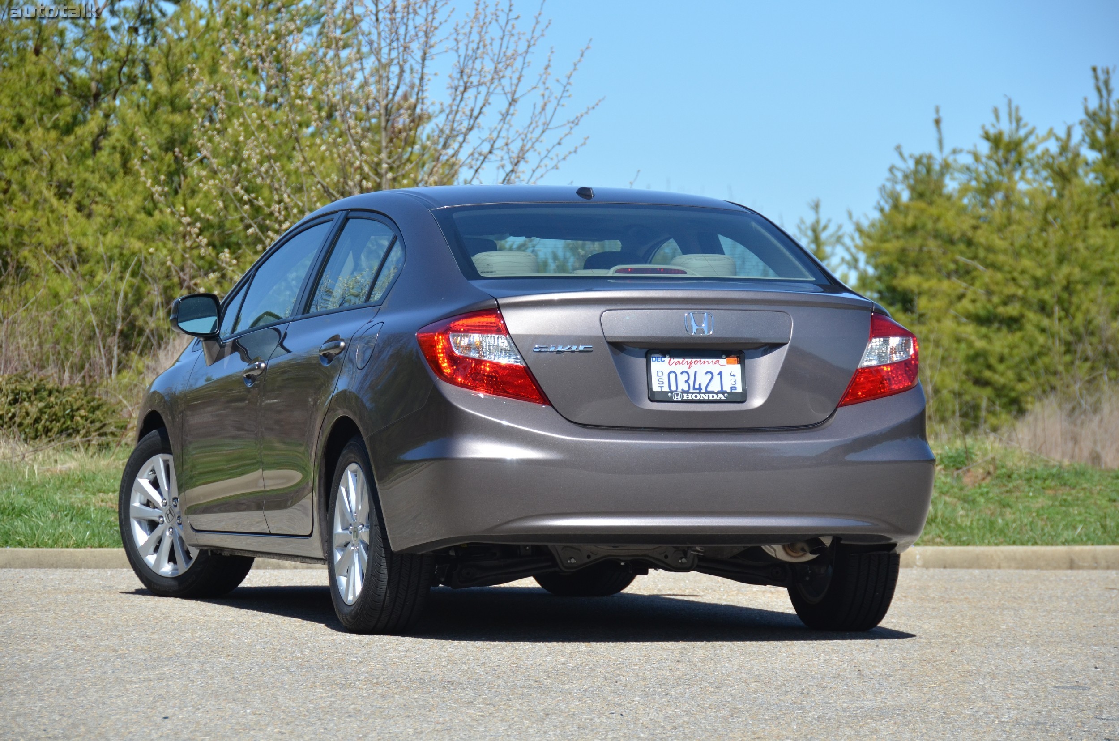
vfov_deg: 8.1
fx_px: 5211
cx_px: 560
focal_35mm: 168
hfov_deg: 12.3
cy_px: 370
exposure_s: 1/1600
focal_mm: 112
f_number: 6.3
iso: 400
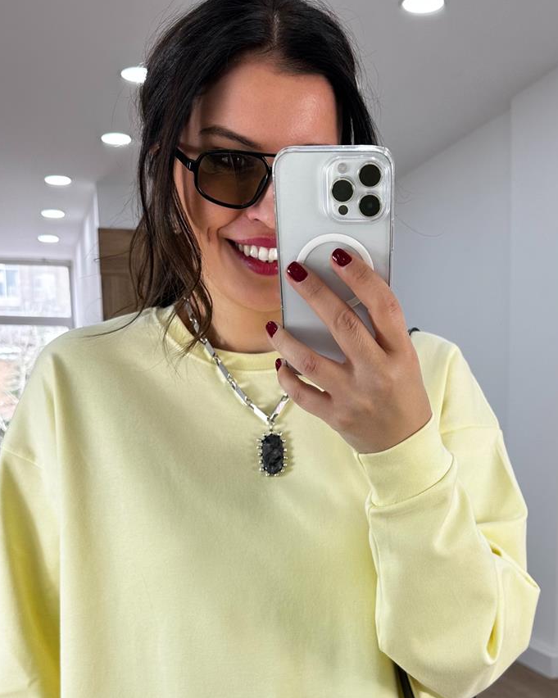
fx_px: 909
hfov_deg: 34.1
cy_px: 535
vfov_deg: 40.7
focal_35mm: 44
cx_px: 313
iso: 64
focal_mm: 6.86
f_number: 1.78
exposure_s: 1/163
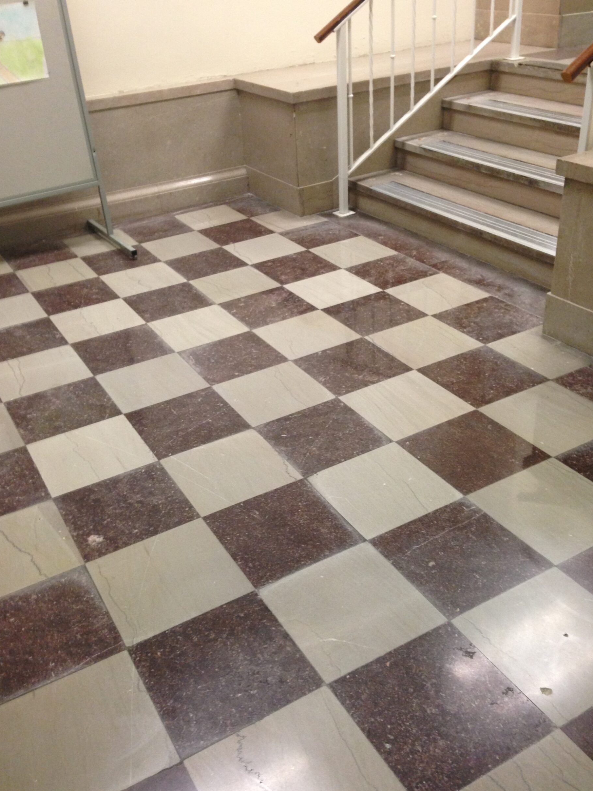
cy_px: 404
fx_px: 800
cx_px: 293
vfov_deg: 52.6
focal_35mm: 35
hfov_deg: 40.7
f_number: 2.4
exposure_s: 1/20
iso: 160
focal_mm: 4.12
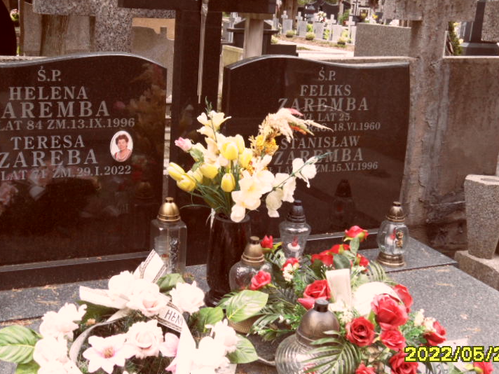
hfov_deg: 41.0
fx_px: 663
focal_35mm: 46
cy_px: 141
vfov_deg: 31.4
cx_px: 191
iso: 80
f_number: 3.4
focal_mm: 5.3
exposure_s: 1/125
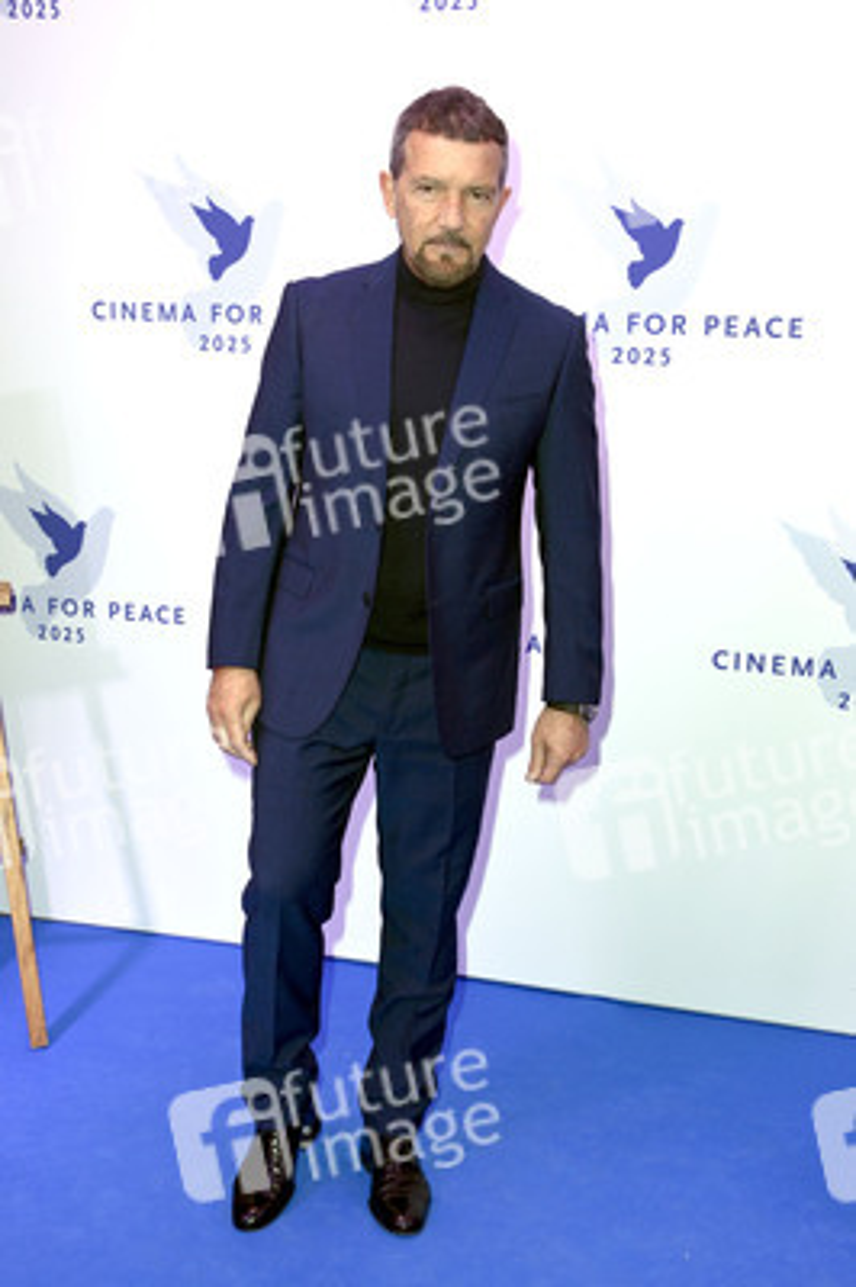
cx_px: 428
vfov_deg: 44.5
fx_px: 1572
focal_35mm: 44
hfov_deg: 30.5
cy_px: 644
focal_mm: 44
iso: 640
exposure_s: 1/250
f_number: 5.6
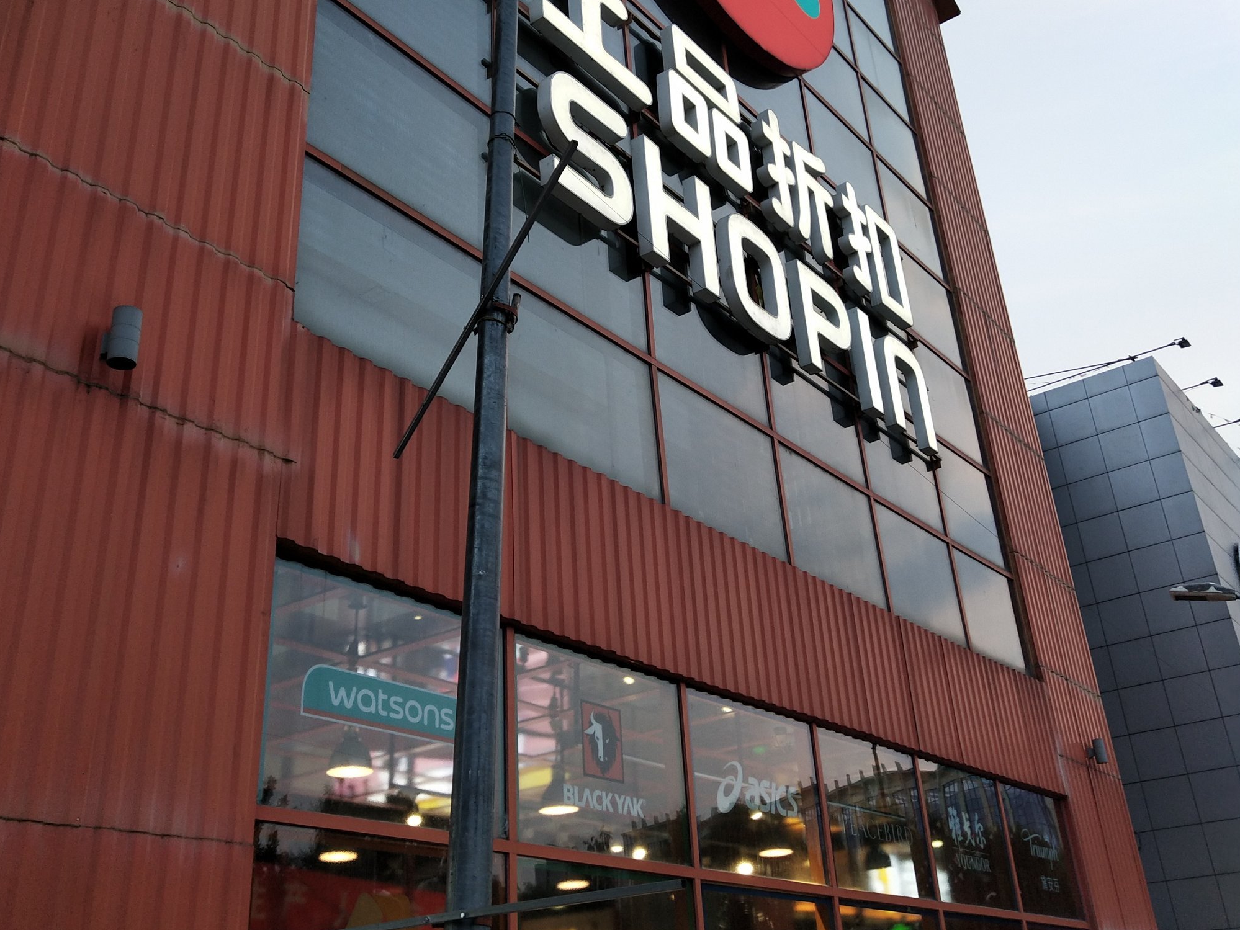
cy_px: 341
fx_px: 1469
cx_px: 613
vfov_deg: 34.9
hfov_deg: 45.8
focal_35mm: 41
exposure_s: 1/100
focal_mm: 3.95
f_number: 1.8
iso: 105
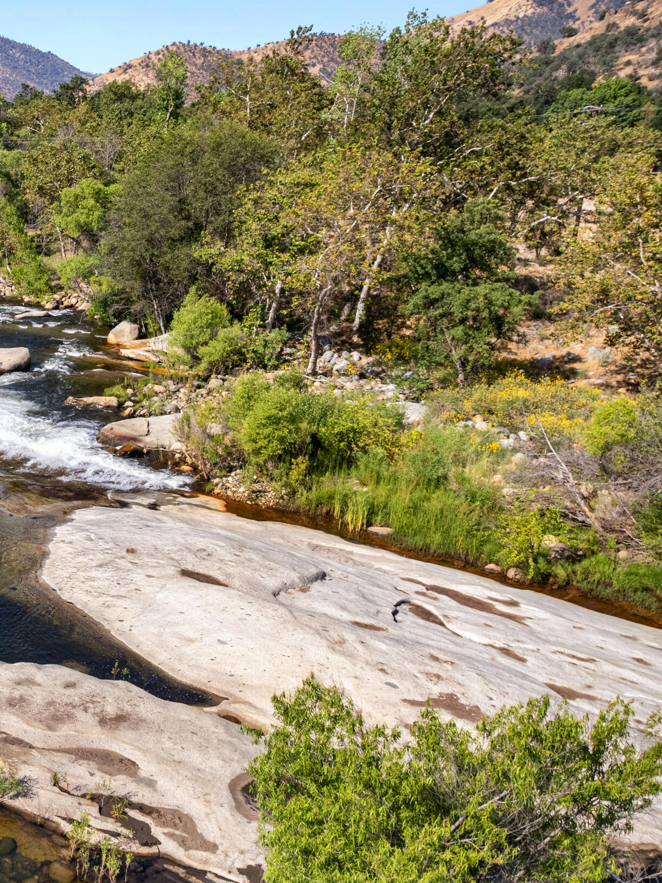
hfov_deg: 32.7
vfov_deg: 47.9
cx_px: -50
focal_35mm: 39
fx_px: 995
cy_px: 444
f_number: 2.8
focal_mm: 8.38
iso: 100
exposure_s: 1/80
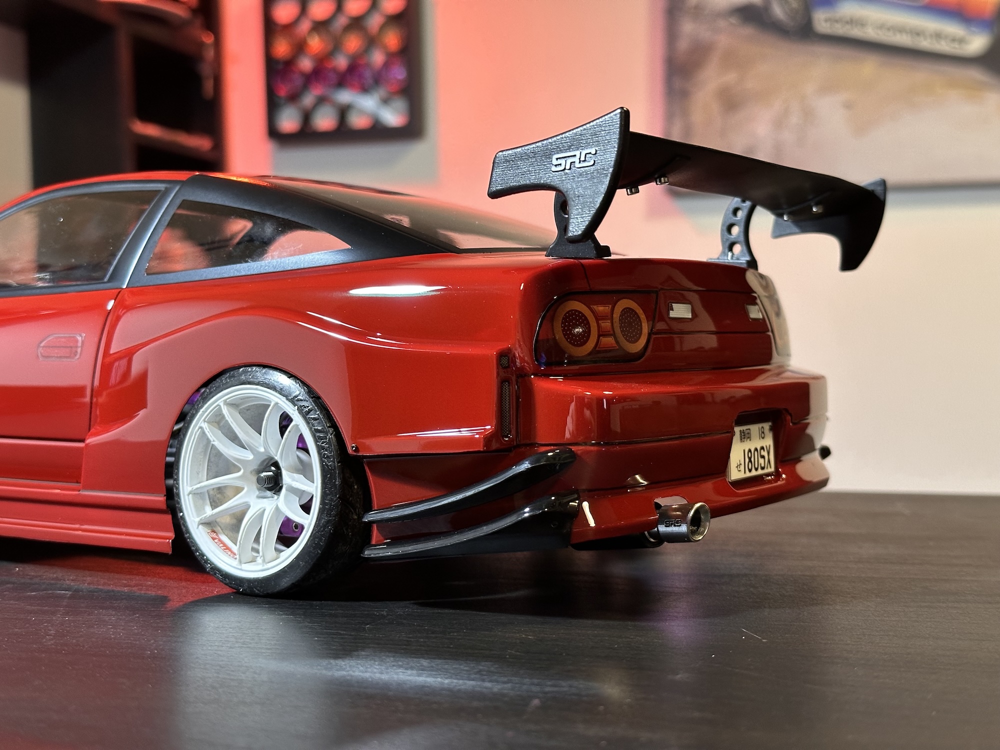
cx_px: 500
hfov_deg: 39.7
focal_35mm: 48
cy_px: 375
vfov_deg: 30.3
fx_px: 1387
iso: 250
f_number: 1.78
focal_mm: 6.86
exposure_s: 1/33
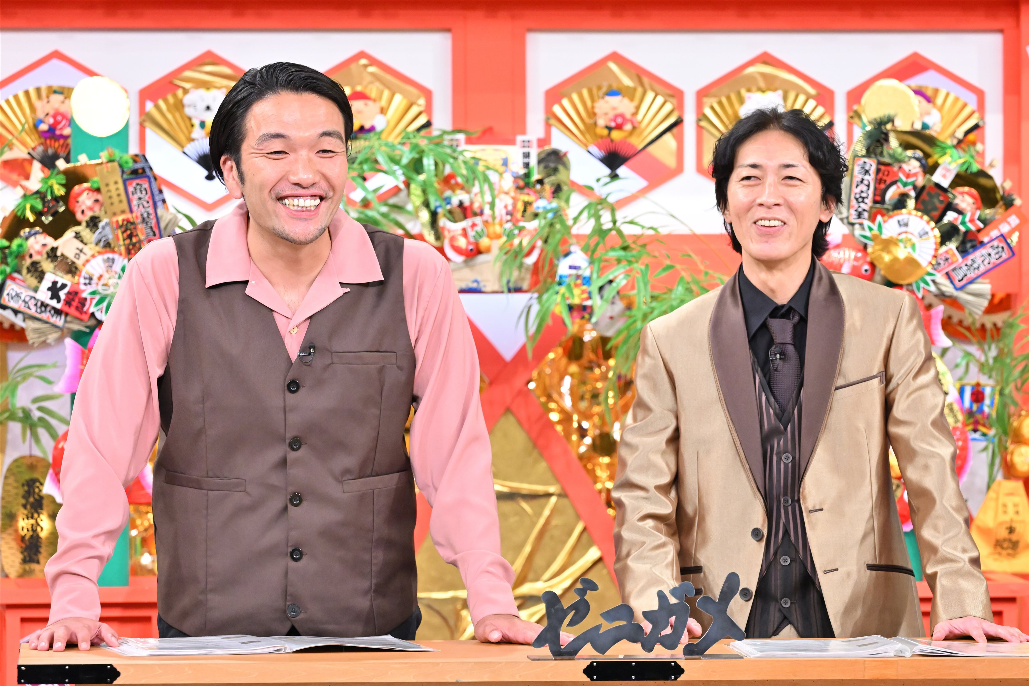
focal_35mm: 170
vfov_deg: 8.1
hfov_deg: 12.1
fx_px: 4859
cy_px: 343
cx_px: 514
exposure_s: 1/320
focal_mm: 170
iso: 3200
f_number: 4.5
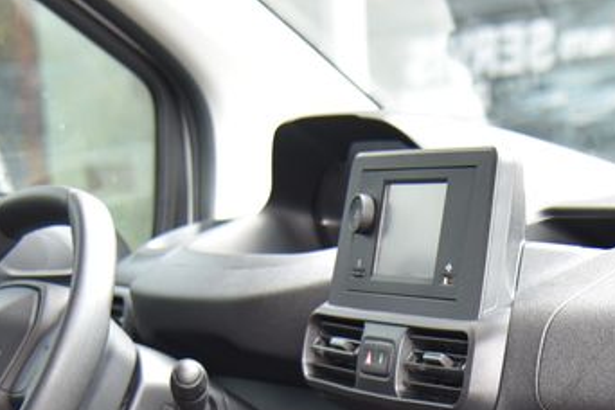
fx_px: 2050
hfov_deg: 16.7
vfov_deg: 11.1
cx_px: 597
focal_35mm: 120
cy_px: 556
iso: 500
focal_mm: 40
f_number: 4
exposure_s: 1/40
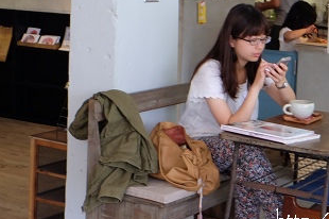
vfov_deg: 14.3
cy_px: -37
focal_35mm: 93
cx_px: 169
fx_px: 849
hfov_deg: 21.9
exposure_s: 1/15
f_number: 3.2
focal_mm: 24.3
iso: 250
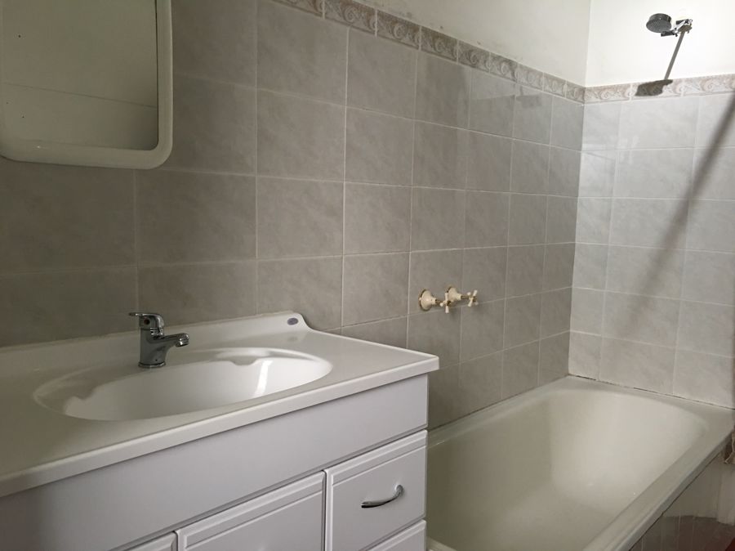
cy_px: 276
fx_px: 615
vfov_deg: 48.2
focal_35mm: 29
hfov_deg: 61.7
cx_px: 368
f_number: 2.2
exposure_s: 1/17
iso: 80
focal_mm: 4.15
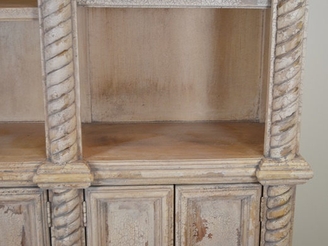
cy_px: 124
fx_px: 502
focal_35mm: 53
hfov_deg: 36.1
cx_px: 180
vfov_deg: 27.5
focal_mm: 32
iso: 640
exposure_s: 1/60
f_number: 4.8
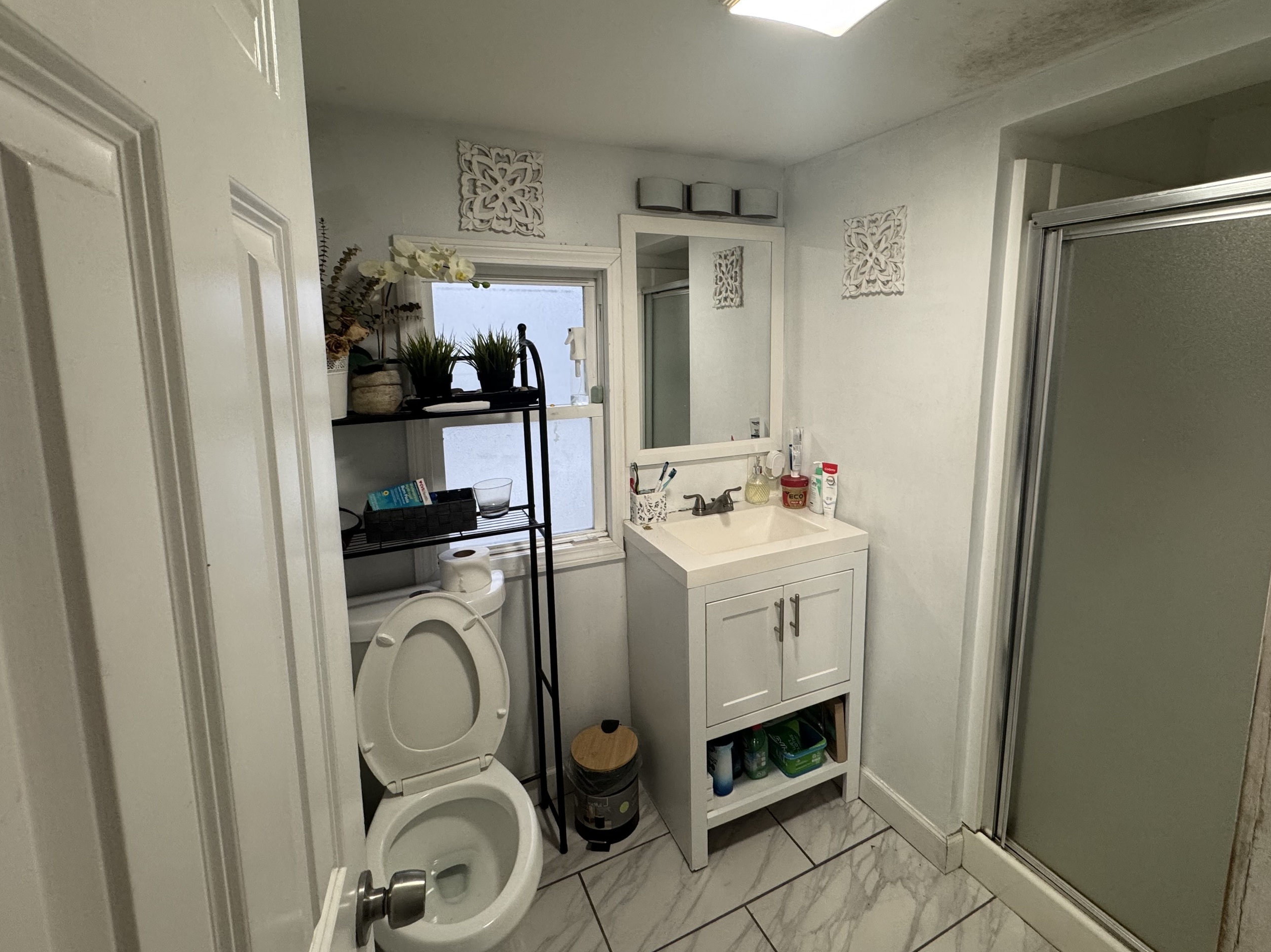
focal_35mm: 17
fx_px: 624
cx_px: 678
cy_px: 426
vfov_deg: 74.5
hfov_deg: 90.9
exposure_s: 1/60
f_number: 2.2
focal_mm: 2.22
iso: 200
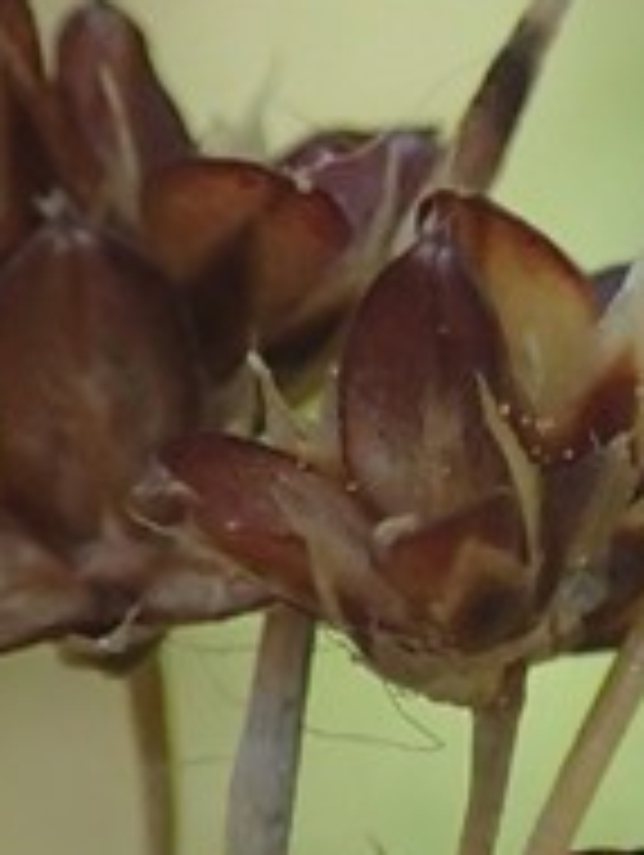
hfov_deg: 3.7
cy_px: 837
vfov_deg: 5.0
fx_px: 9851
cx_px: 1099
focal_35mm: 398
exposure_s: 1/320
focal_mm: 13.47
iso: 320
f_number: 4.2
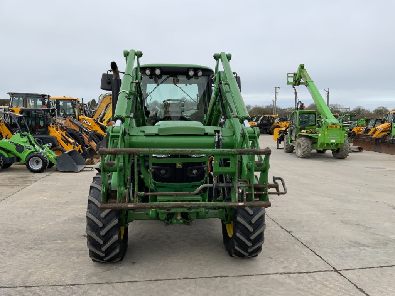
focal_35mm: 29
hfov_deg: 61.7
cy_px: 148
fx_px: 331
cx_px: 198
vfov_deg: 48.2
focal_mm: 3
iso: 16
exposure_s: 1/1035
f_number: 1.8
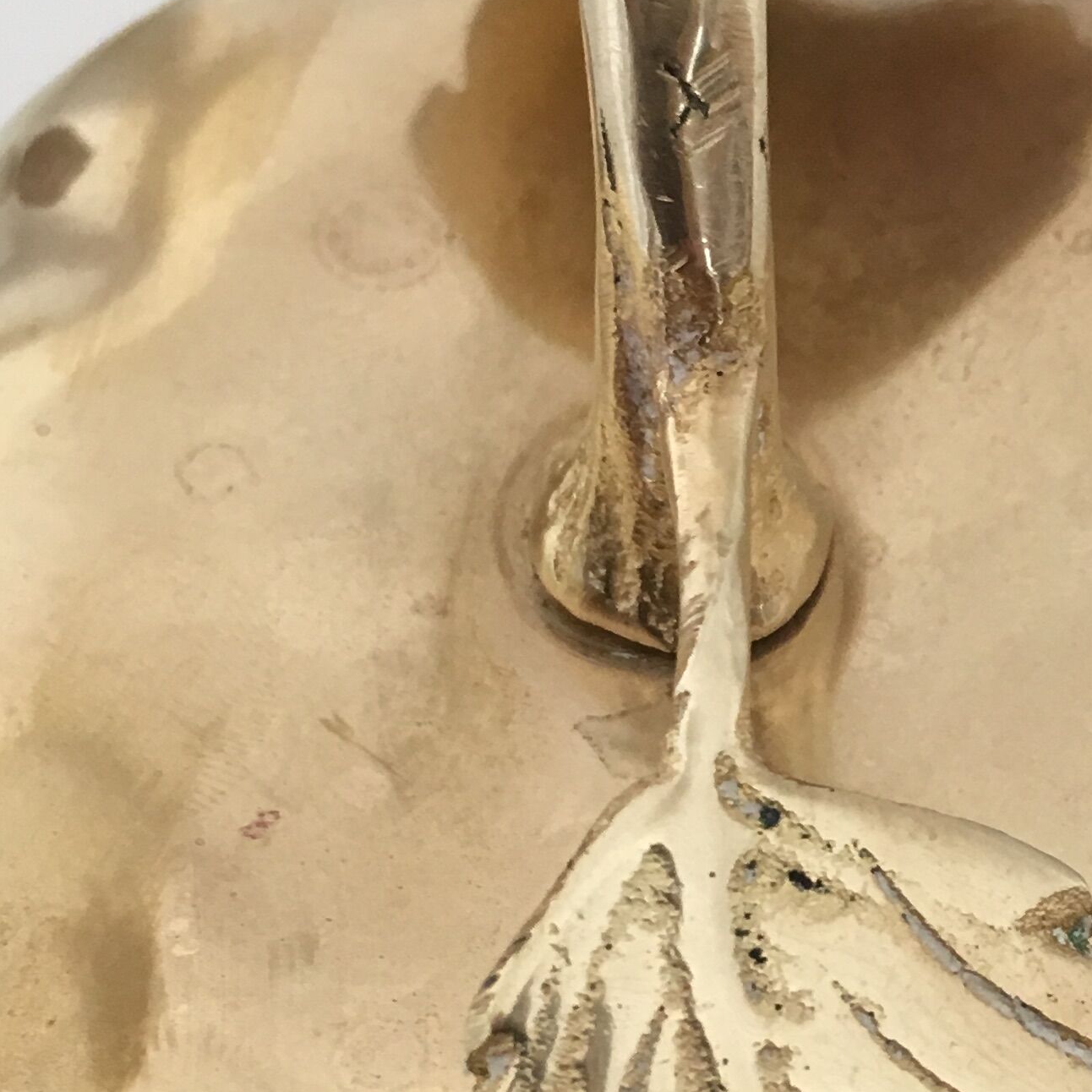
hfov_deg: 21.6
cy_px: 789
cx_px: 736
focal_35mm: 80
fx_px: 2855
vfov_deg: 21.5
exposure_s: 1/33
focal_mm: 4.15
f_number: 2.2
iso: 100
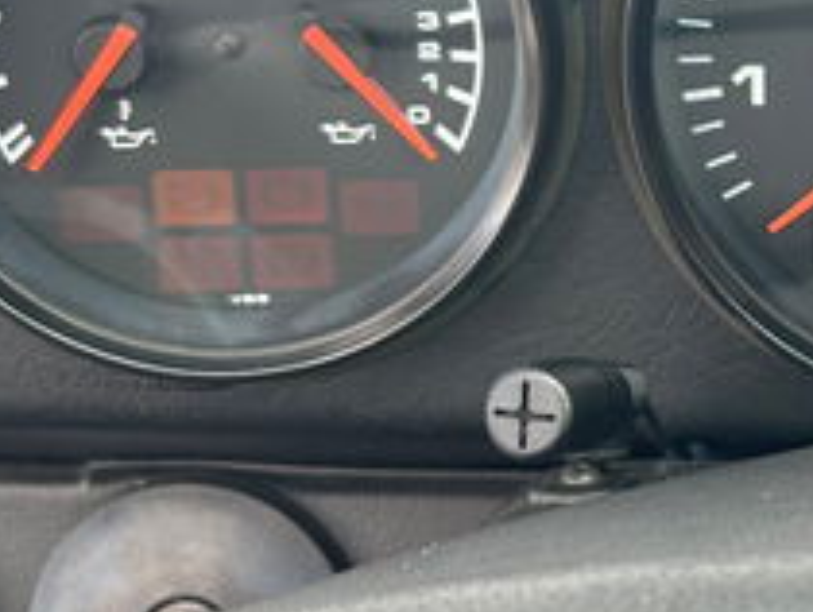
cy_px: 232
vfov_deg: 15.6
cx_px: 1007
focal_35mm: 95
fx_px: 2234
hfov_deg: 19.3
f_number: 1.5
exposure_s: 1/121
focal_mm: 5.7
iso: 64
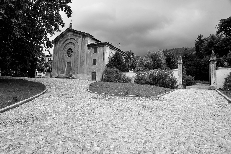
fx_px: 128
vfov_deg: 61.9
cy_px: 77
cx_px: 116
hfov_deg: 84.0
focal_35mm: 20
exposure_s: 1/25
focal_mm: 20
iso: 320
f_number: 16
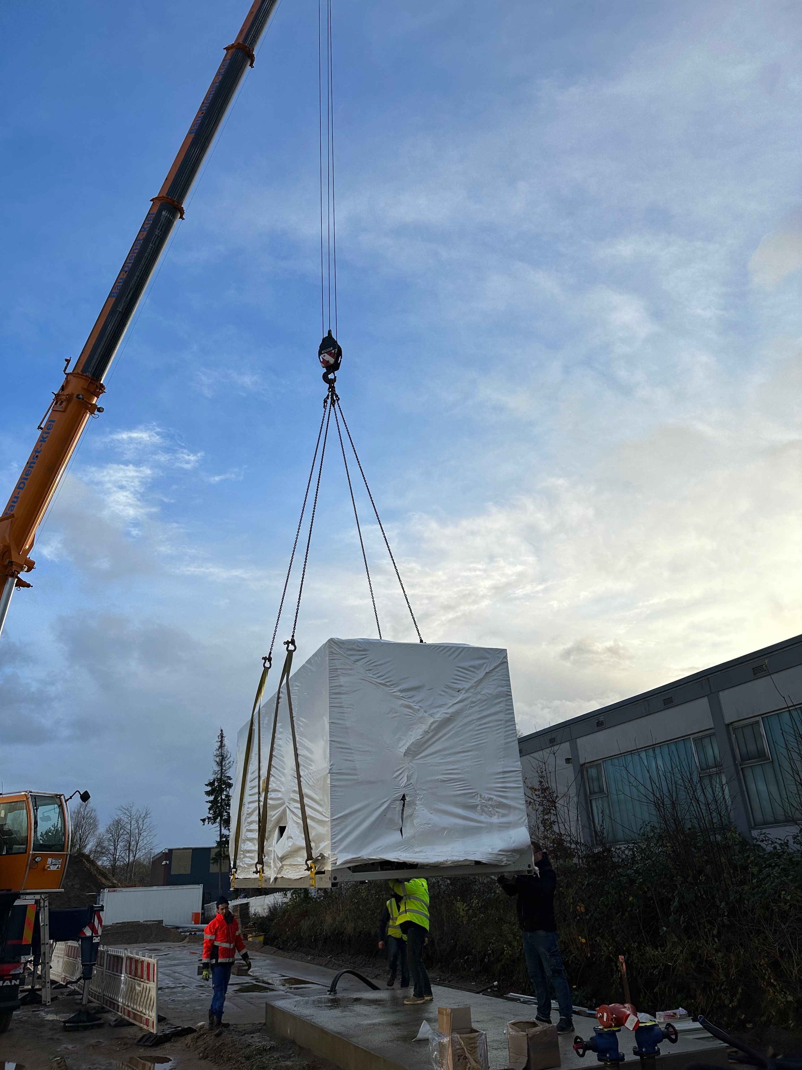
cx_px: 401
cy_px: 535
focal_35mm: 24
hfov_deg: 56.8
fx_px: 741
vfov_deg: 71.6
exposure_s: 1/3597
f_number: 1.78
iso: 80
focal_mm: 6.86
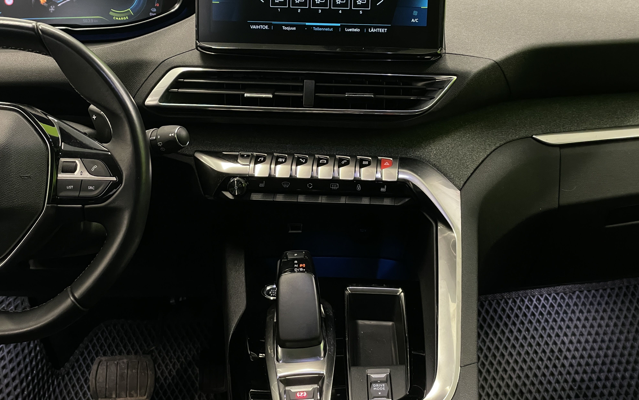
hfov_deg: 36.3
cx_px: 318
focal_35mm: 56
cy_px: 166
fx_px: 975
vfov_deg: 23.1
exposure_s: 1/50
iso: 400
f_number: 2
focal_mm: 6
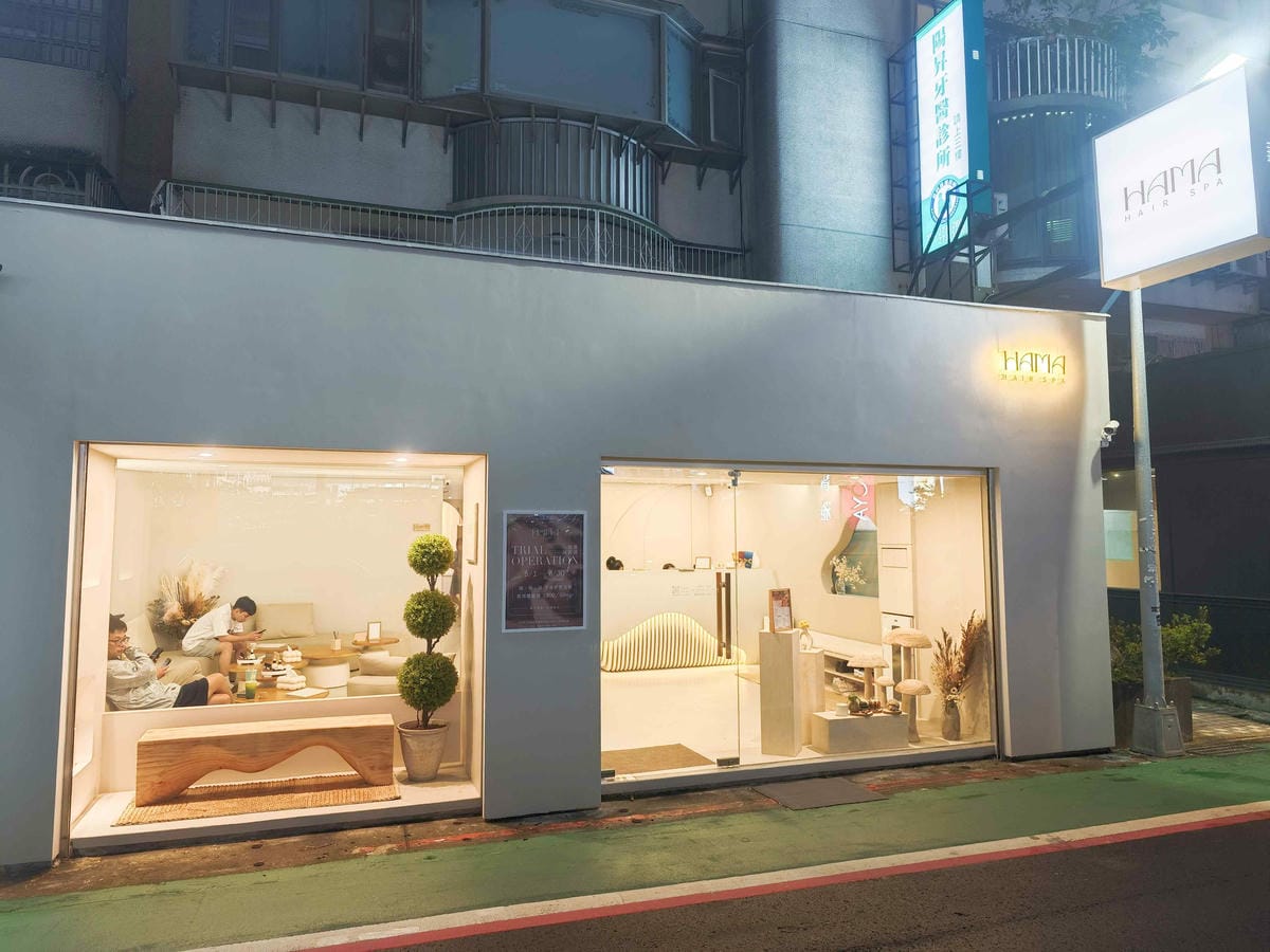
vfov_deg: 58.9
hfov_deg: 73.9
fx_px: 844
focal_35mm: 23
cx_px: 635
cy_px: 476
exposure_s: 1/40
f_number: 1.63
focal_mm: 8.72
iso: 500
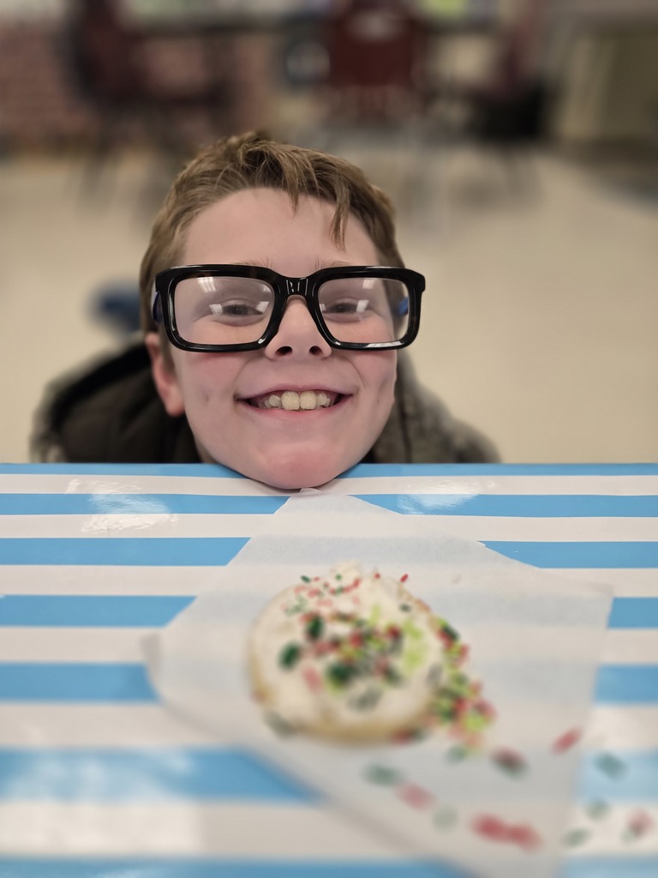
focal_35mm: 23
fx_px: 583
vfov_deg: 73.9
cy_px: 439
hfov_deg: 58.9
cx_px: 329
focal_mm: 6.3
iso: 125
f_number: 1.7
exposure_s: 1/120
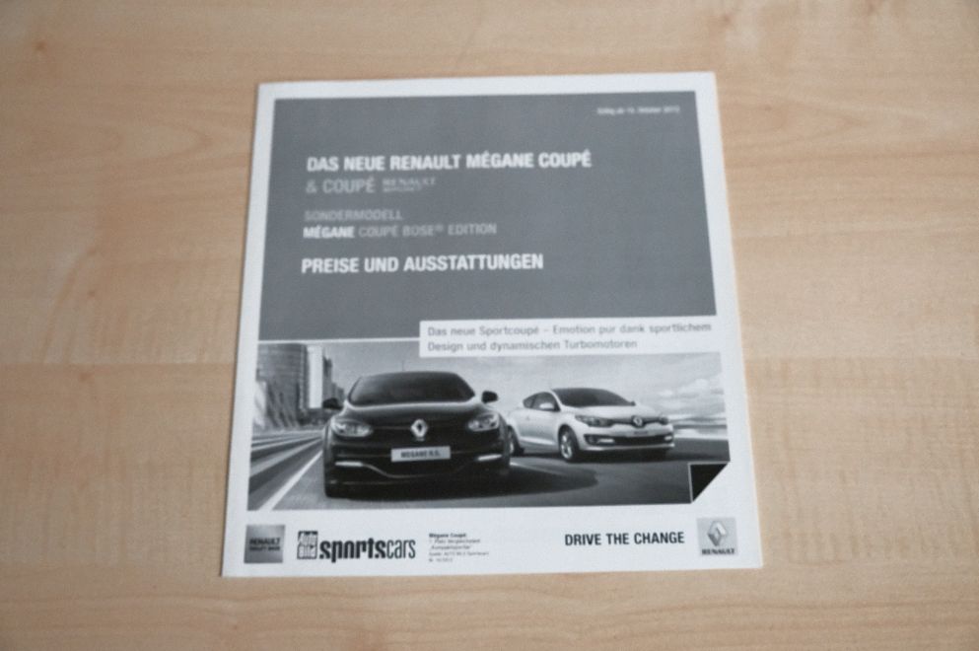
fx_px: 1032
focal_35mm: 38
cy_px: 326
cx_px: 490
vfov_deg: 35.0
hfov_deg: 50.7
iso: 6400
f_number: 4
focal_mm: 25.4
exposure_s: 1/550
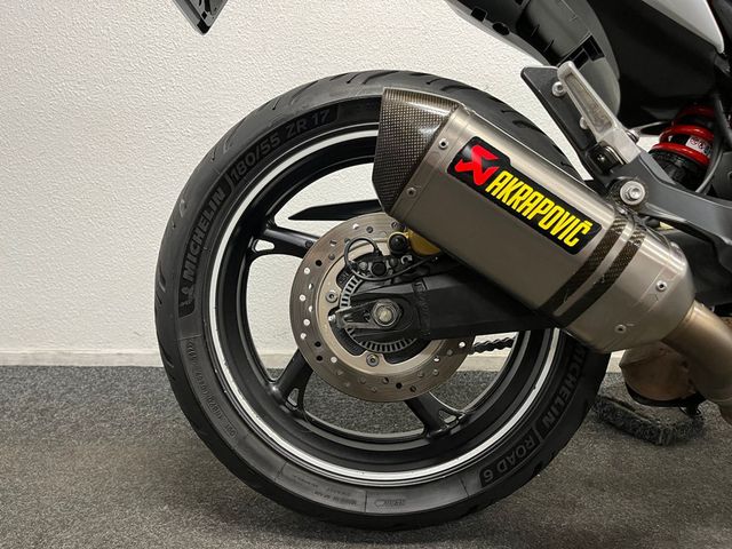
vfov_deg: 53.1
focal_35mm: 26
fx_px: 550
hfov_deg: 67.3
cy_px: 274
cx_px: 366
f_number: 1.6
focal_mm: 5.1
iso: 160
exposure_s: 1/50
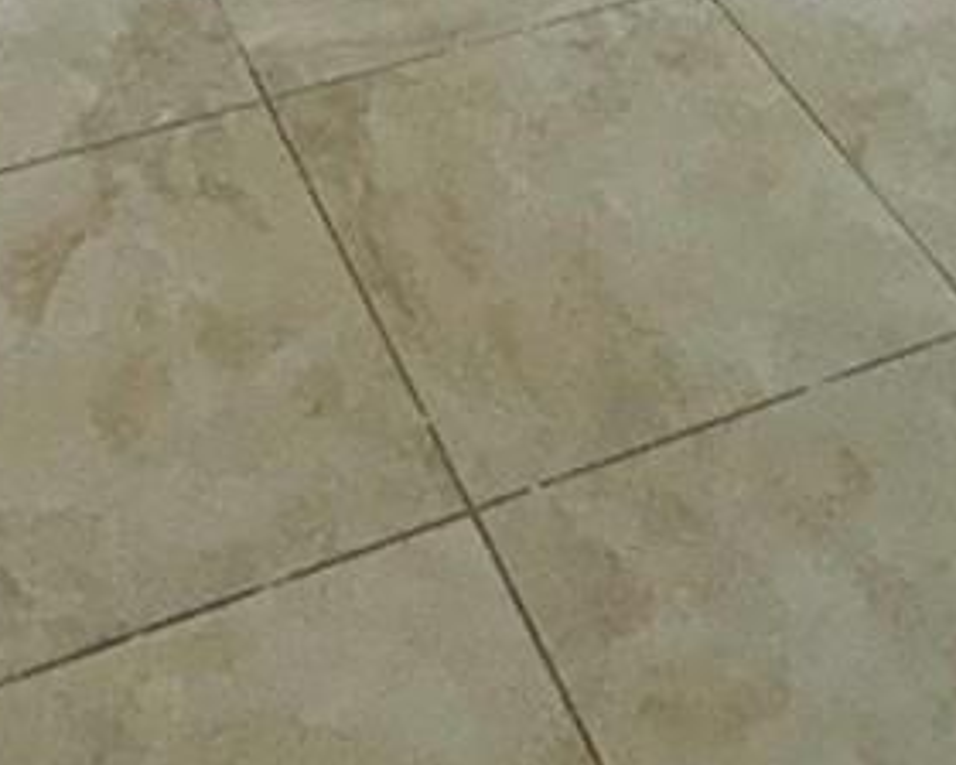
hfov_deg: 24.4
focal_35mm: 78
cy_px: -1089
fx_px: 2207
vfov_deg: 13.8
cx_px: 440
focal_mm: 2.22
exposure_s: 1/120
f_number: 2.2
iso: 100
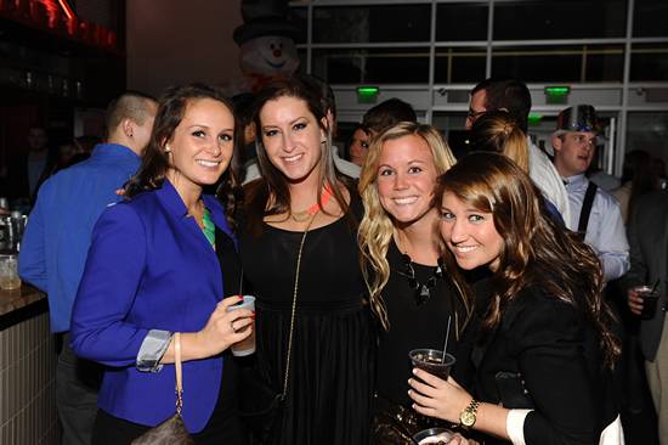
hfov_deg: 50.7
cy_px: 222
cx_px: 334
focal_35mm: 38
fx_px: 705
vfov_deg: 35.0
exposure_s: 1/250
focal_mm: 38
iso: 800
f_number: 4.8
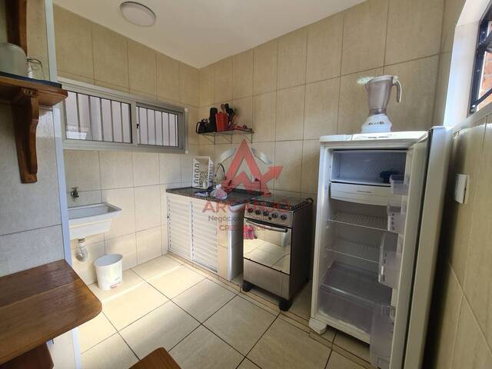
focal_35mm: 13
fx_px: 185
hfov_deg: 106.2
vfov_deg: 89.9
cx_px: 246
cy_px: 184
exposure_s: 1/156
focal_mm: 2.22
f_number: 2.2
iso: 64
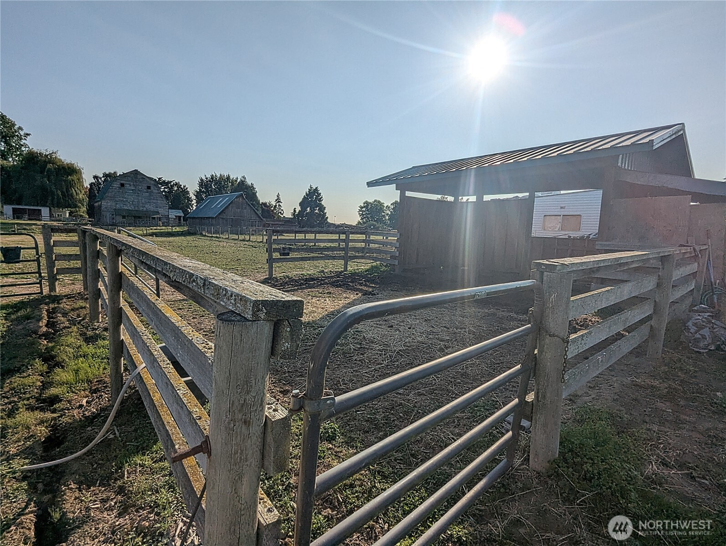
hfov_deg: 94.4
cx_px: 363
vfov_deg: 78.2
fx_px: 336
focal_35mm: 16
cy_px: 273
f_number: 2.2
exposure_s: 1/6757
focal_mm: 2.35
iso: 48
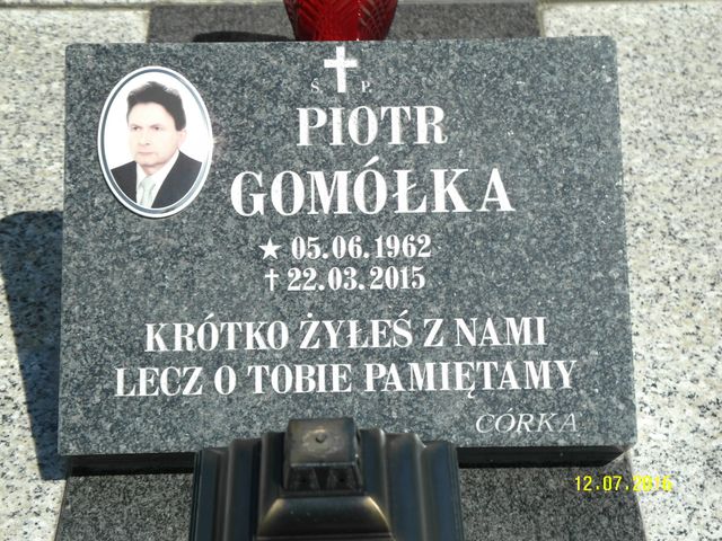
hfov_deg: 27.0
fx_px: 1502
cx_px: 361
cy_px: 270
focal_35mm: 72
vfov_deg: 20.4
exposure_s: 1/1500
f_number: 3.2
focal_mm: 15.6
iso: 80
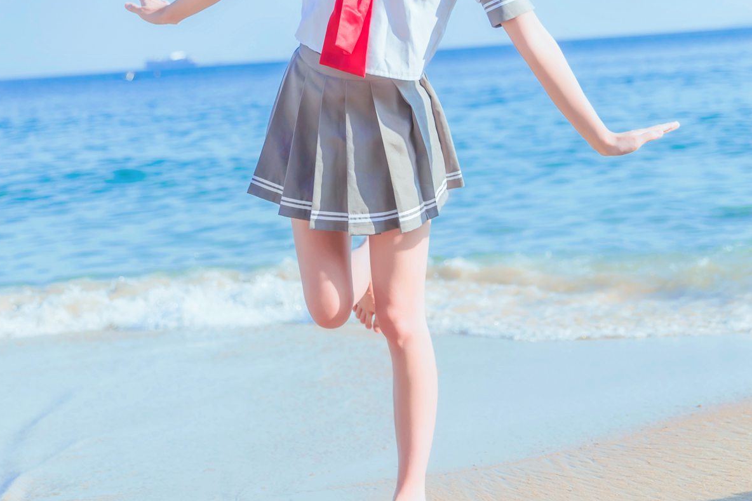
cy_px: 36
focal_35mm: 73
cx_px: 372
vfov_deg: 18.3
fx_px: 1525
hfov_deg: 27.7
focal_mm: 48
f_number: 2.8
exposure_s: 1/1000
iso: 100
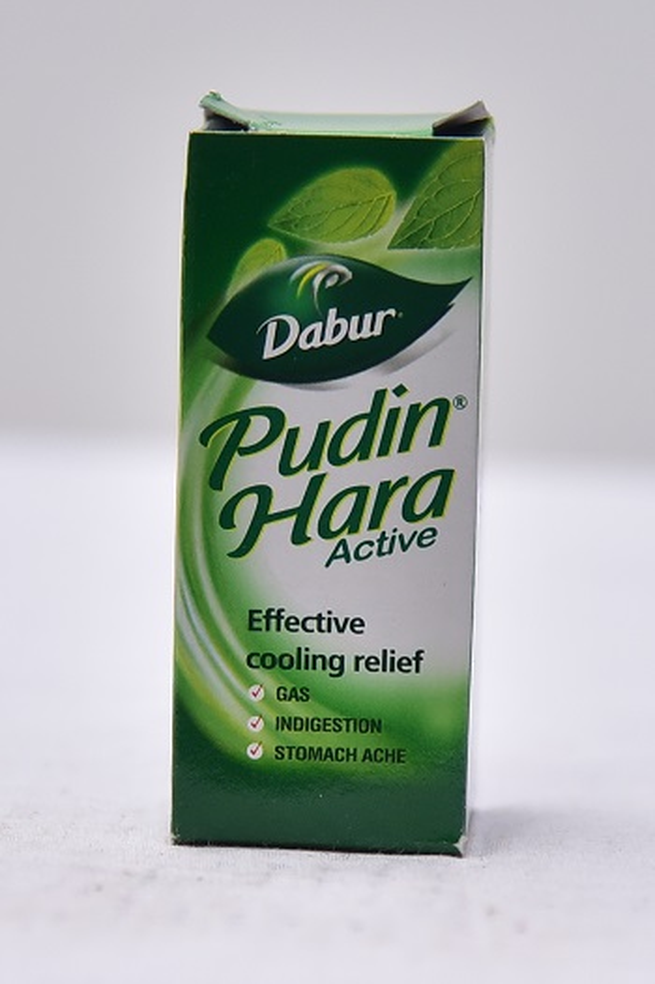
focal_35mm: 105
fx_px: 2869
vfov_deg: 19.5
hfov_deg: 13.0
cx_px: 328
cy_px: 492
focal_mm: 105
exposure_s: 1/160
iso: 1250
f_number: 4
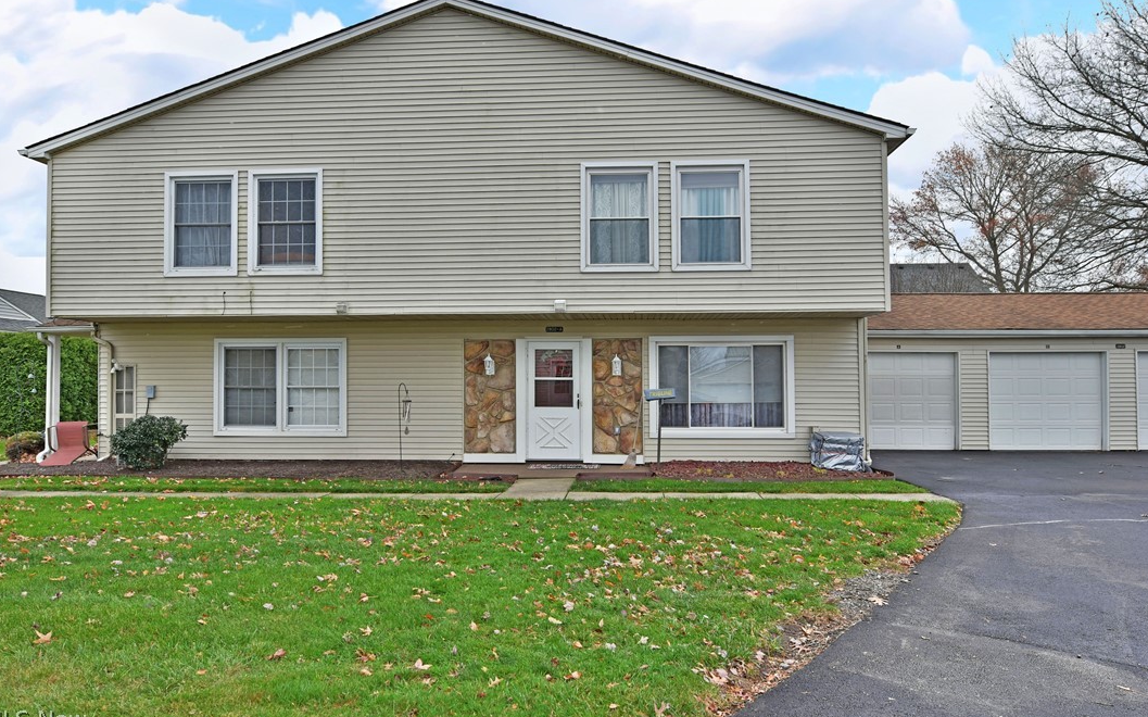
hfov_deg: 79.7
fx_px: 688
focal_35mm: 22
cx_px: 567
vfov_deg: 55.0
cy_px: 343
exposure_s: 1/200
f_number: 4.5
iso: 200
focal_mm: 14
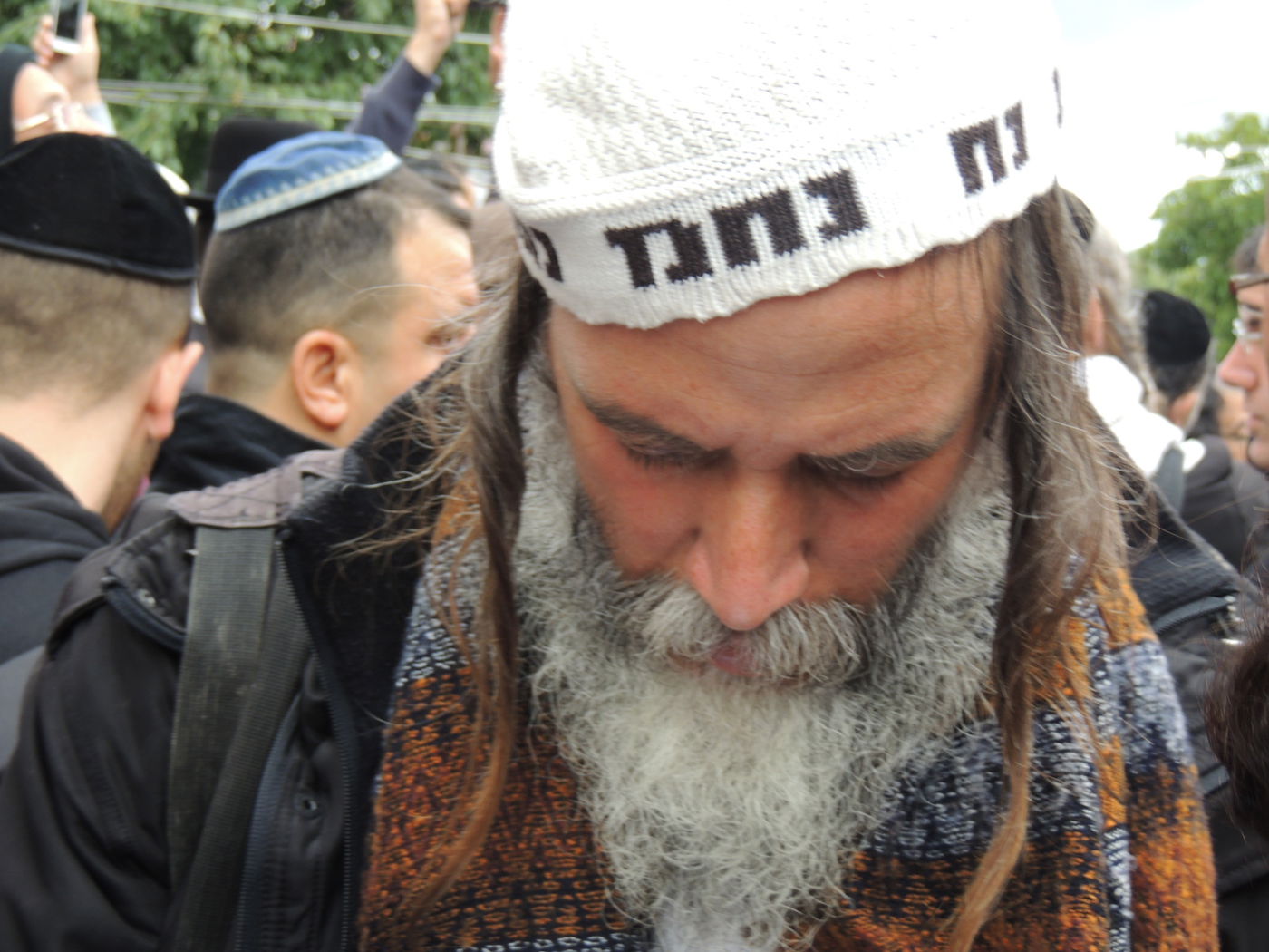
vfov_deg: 24.4
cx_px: 634
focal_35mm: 60
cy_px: 476
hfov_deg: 32.2
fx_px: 2200
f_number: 3.7
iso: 100
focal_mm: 10.7
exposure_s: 1/80
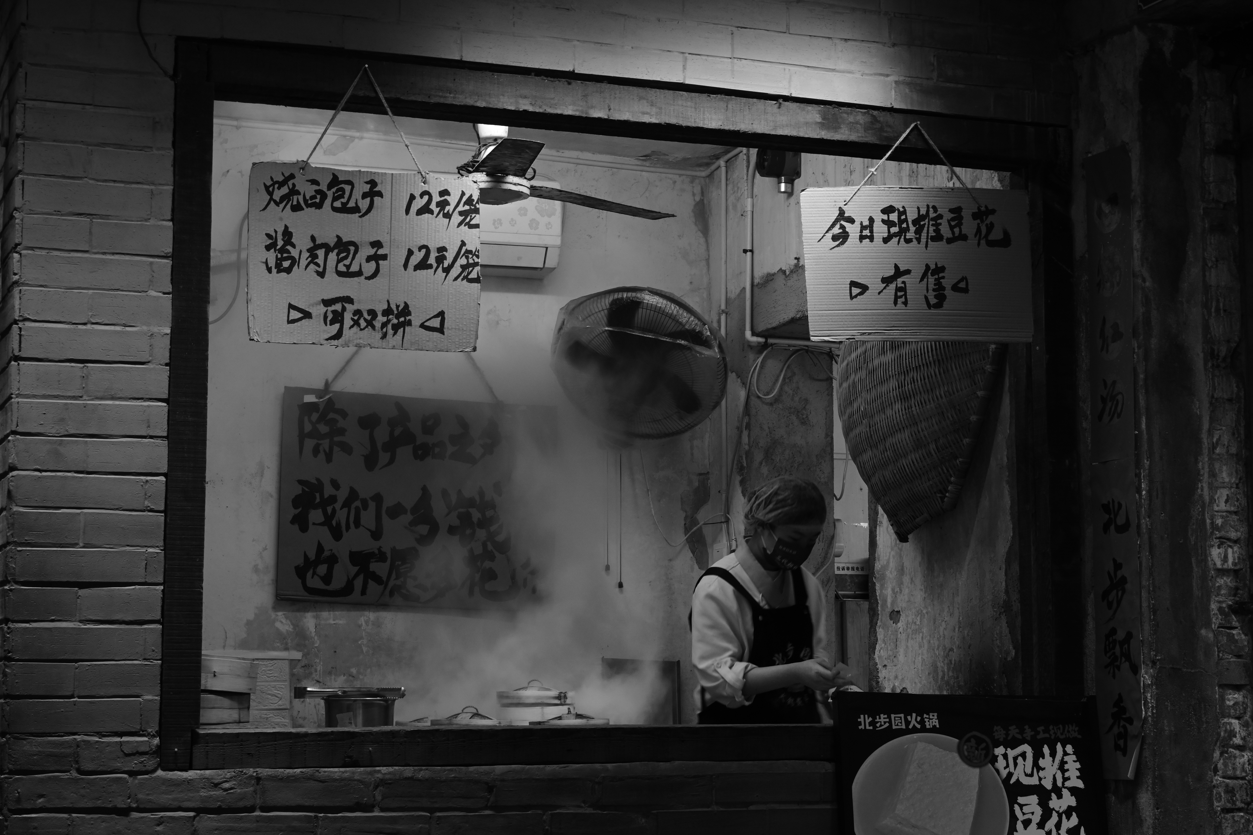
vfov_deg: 21.1
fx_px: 2245
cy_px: 418
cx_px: 626
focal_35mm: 64
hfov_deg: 31.2
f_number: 8
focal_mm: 43
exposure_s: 1/10
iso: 400
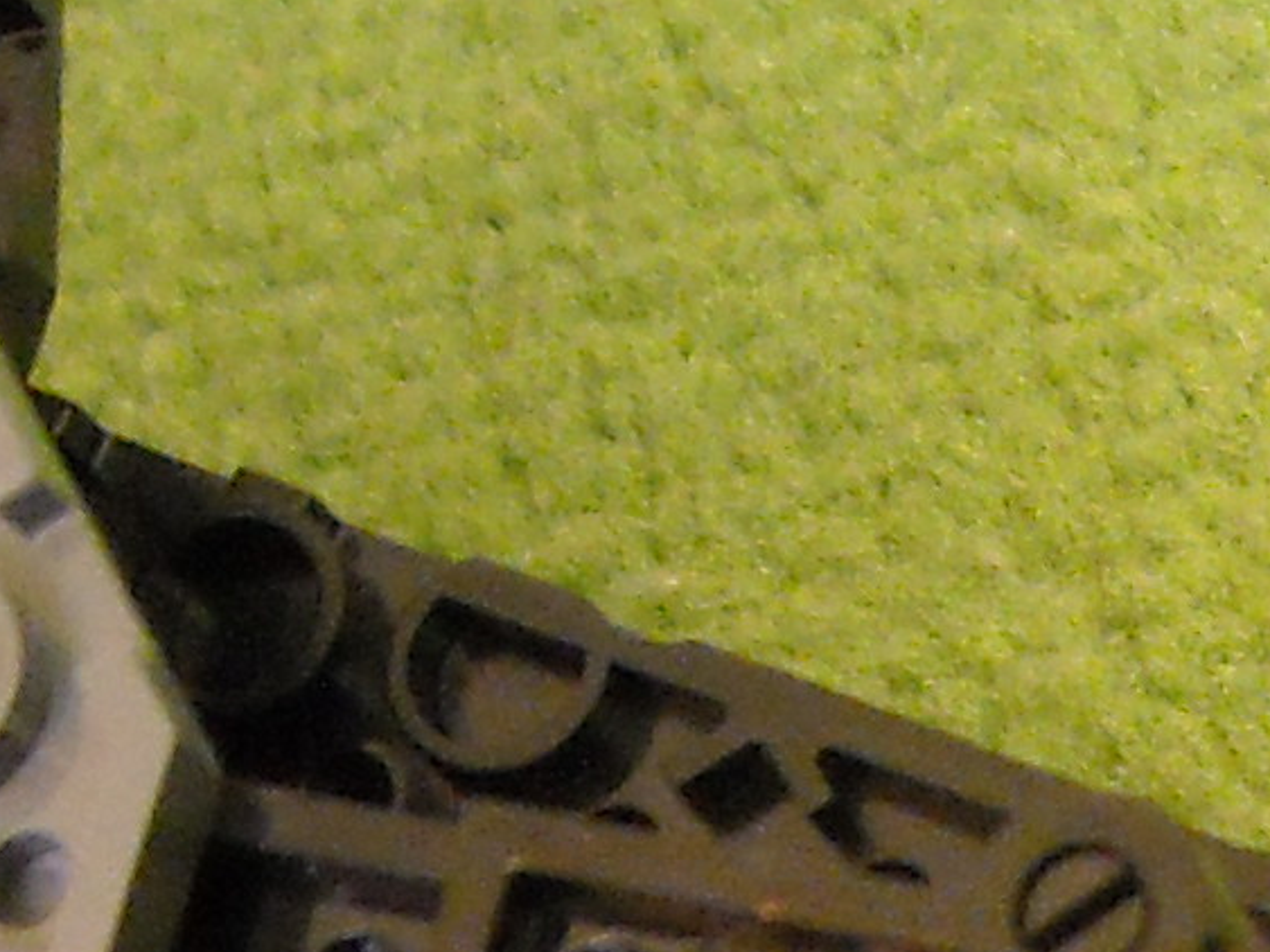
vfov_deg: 7.6
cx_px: 1850
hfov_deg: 10.1
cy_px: 1672
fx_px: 7006
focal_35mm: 191
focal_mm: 5.7
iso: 400
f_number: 2.8
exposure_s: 1/14
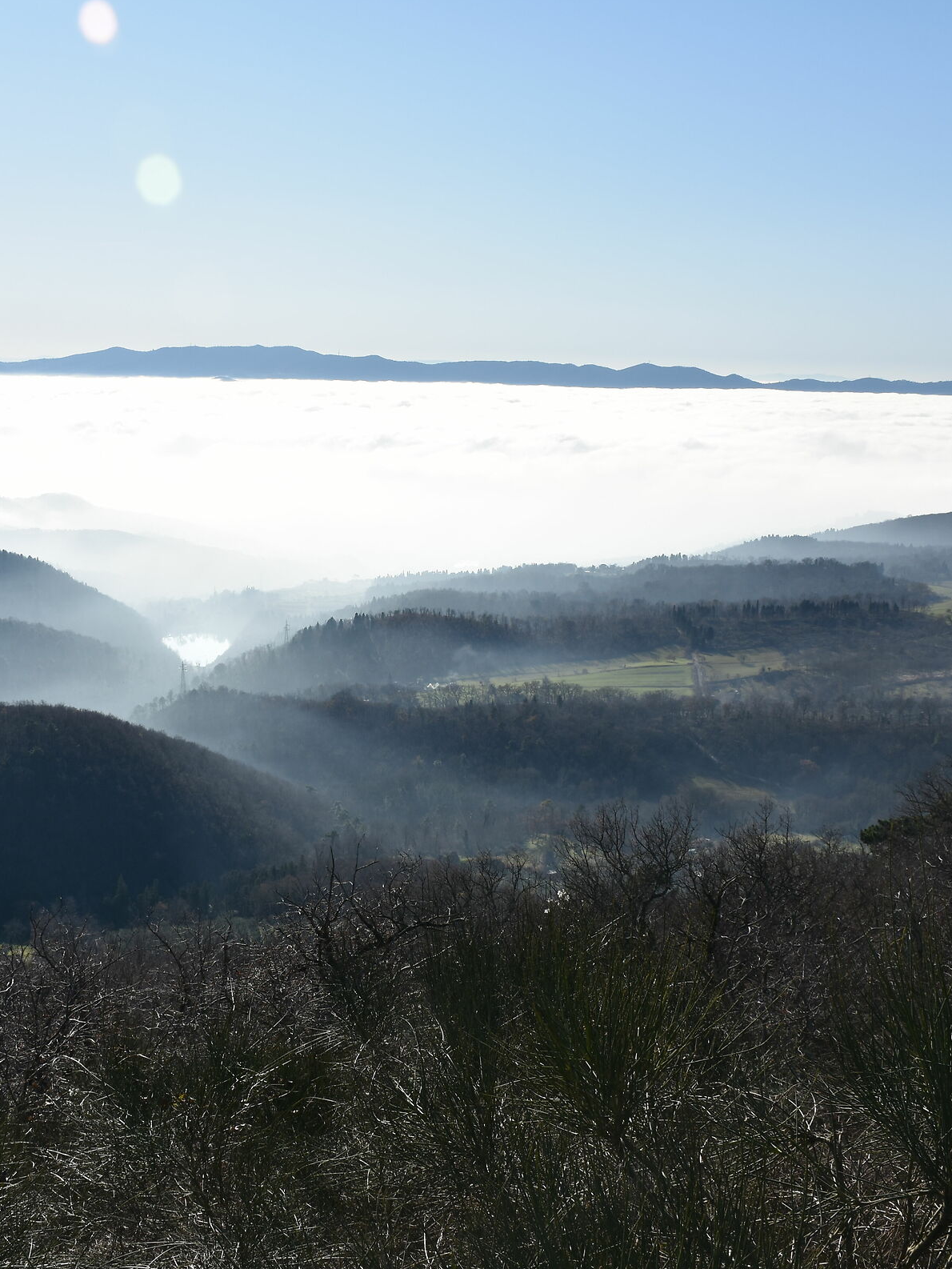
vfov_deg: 39.7
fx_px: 1760
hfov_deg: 30.1
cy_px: 630
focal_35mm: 48
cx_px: 343
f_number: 9
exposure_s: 1/100
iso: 100
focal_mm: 22
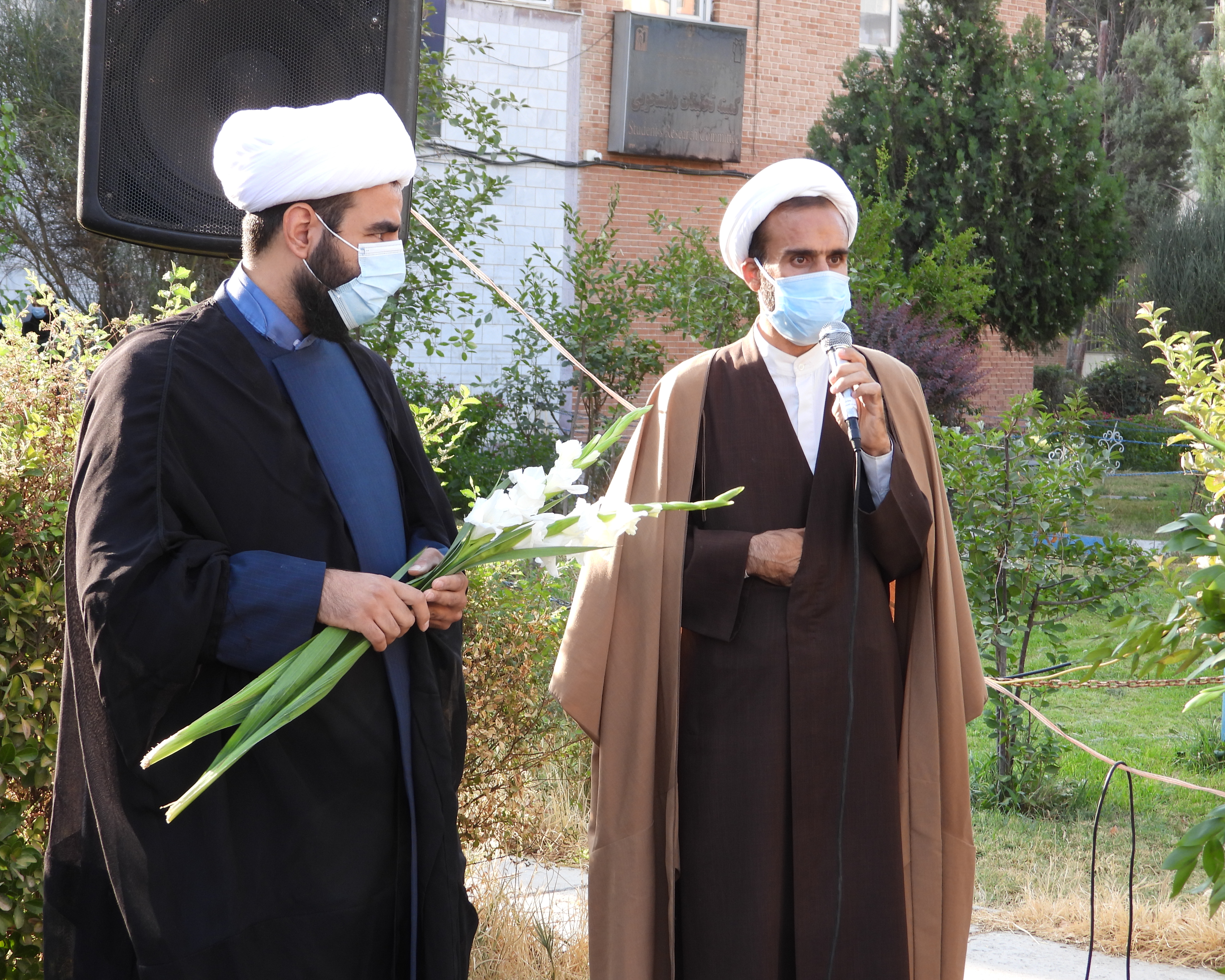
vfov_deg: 18.3
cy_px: 492
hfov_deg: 22.7
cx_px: 572
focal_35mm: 84
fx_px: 3045
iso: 100
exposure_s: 1/125
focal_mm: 14.4
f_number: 3.5
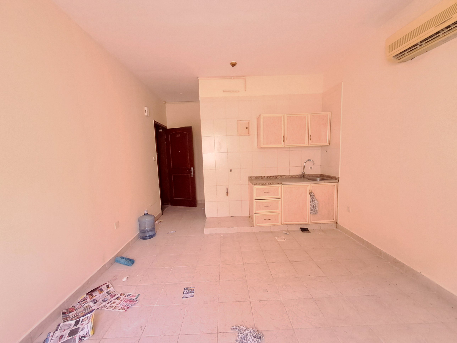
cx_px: 228
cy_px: 172
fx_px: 172
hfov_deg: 106.2
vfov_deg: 89.9
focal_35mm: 13
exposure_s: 1/50
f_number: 2.2
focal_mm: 1.13
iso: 125
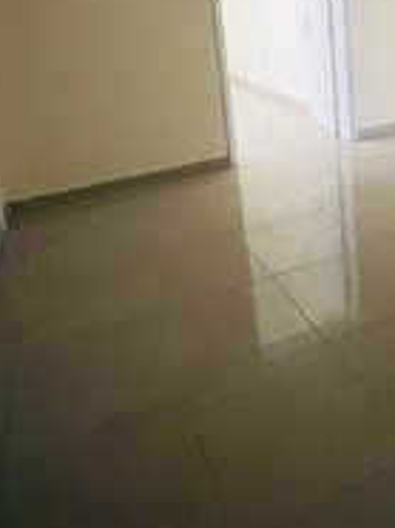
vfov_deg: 53.0
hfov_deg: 43.0
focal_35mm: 32
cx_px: 286
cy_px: 104
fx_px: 488
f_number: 1.8
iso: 800
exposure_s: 1/60
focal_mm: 1.57
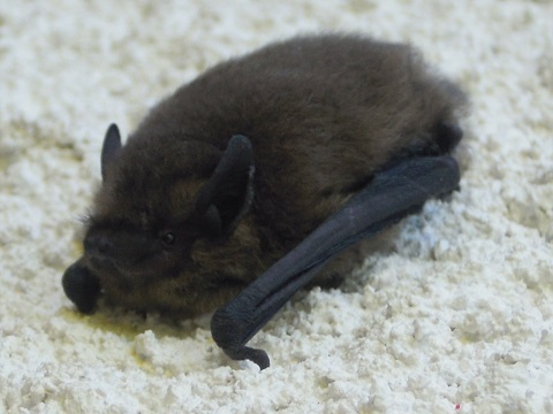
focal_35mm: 54
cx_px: 276
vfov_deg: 27.0
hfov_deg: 35.5
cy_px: 207
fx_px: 863
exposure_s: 1/100
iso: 125
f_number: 3.7
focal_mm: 9.6
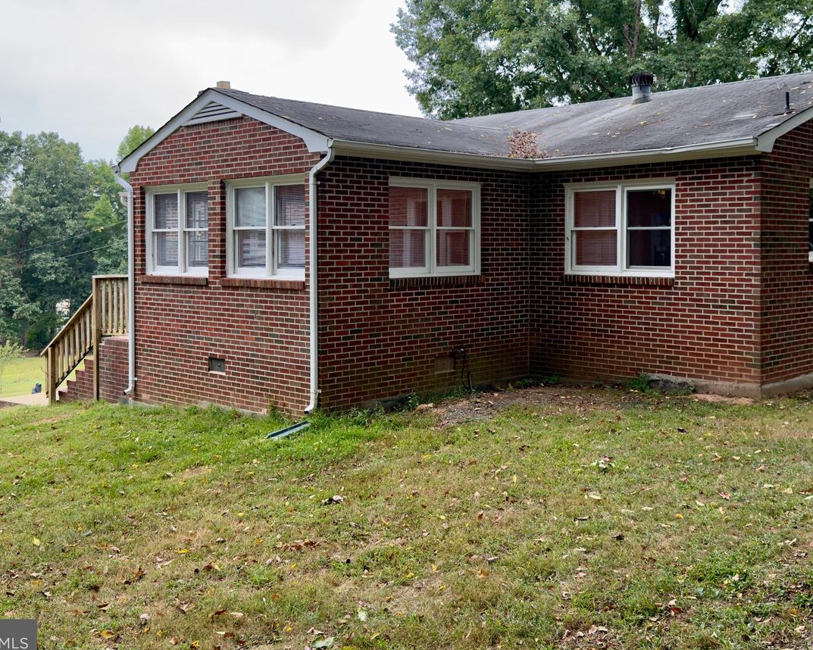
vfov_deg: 39.0
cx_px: 449
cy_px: 254
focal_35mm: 38
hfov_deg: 47.9
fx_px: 914
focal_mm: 6.76
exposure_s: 1/496
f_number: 1.78
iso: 64
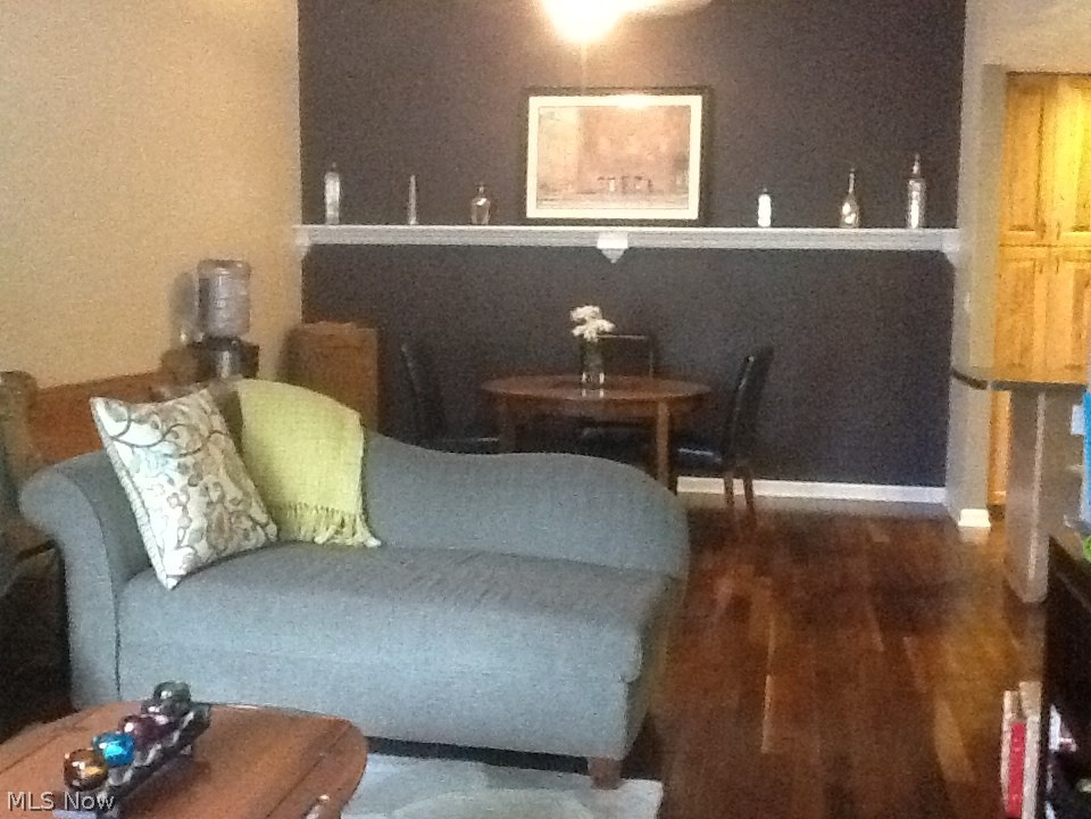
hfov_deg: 42.9
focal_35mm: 44
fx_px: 1387
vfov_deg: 32.9
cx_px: 546
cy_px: 410
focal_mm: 2.03
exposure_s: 1/15
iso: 640
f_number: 2.4
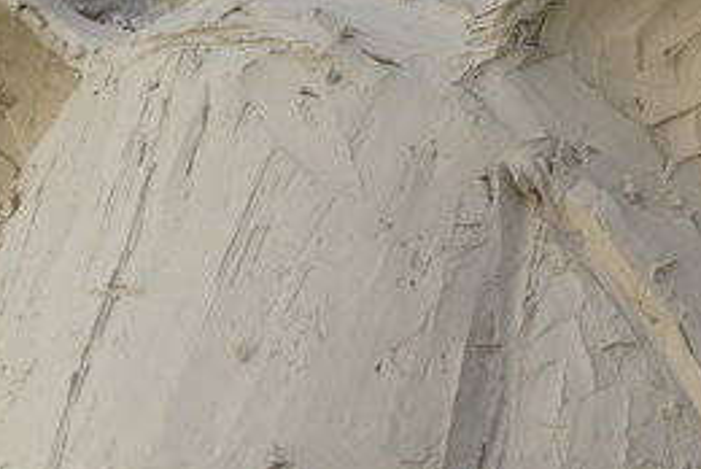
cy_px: 617
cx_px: 94
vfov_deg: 5.8
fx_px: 4581
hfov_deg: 8.7
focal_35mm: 235
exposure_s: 1/160
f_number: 5.6
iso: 100
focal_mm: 51
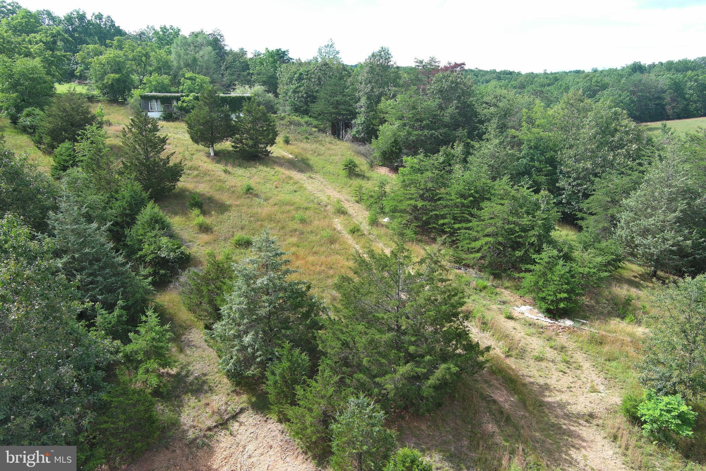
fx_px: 569
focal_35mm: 29
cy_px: 236
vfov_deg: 45.0
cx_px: 353
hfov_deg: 63.7
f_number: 2.8
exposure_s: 1/514
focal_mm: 10.57
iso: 100
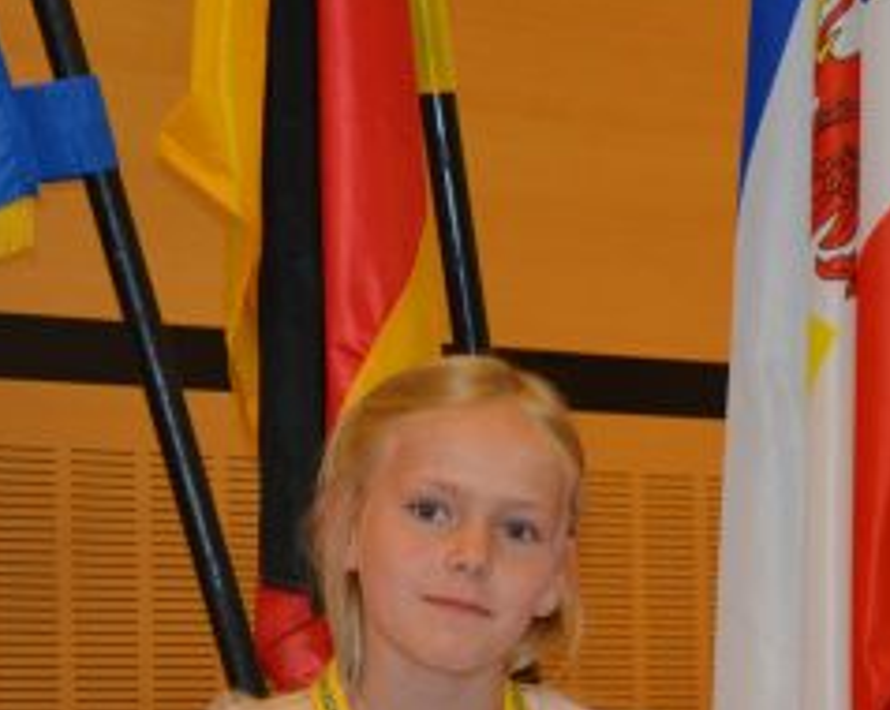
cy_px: 725
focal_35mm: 195
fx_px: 5137
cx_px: 804
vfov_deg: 7.9
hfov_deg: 9.9
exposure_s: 1/60
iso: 900
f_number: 5.6
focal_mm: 55
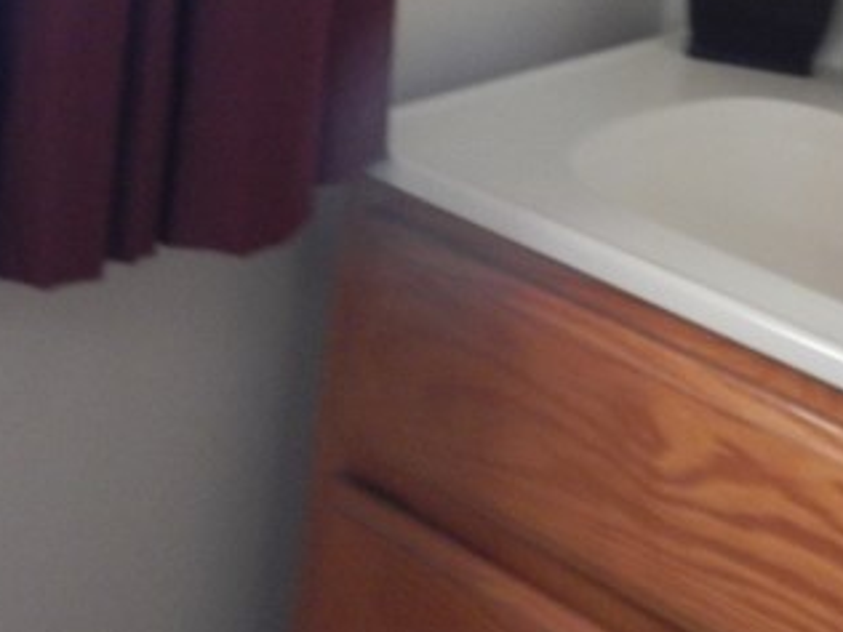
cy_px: -245
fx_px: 1973
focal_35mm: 81
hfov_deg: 24.0
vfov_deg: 16.9
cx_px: 280
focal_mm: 4.5
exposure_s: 1/25
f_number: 3.2
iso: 400
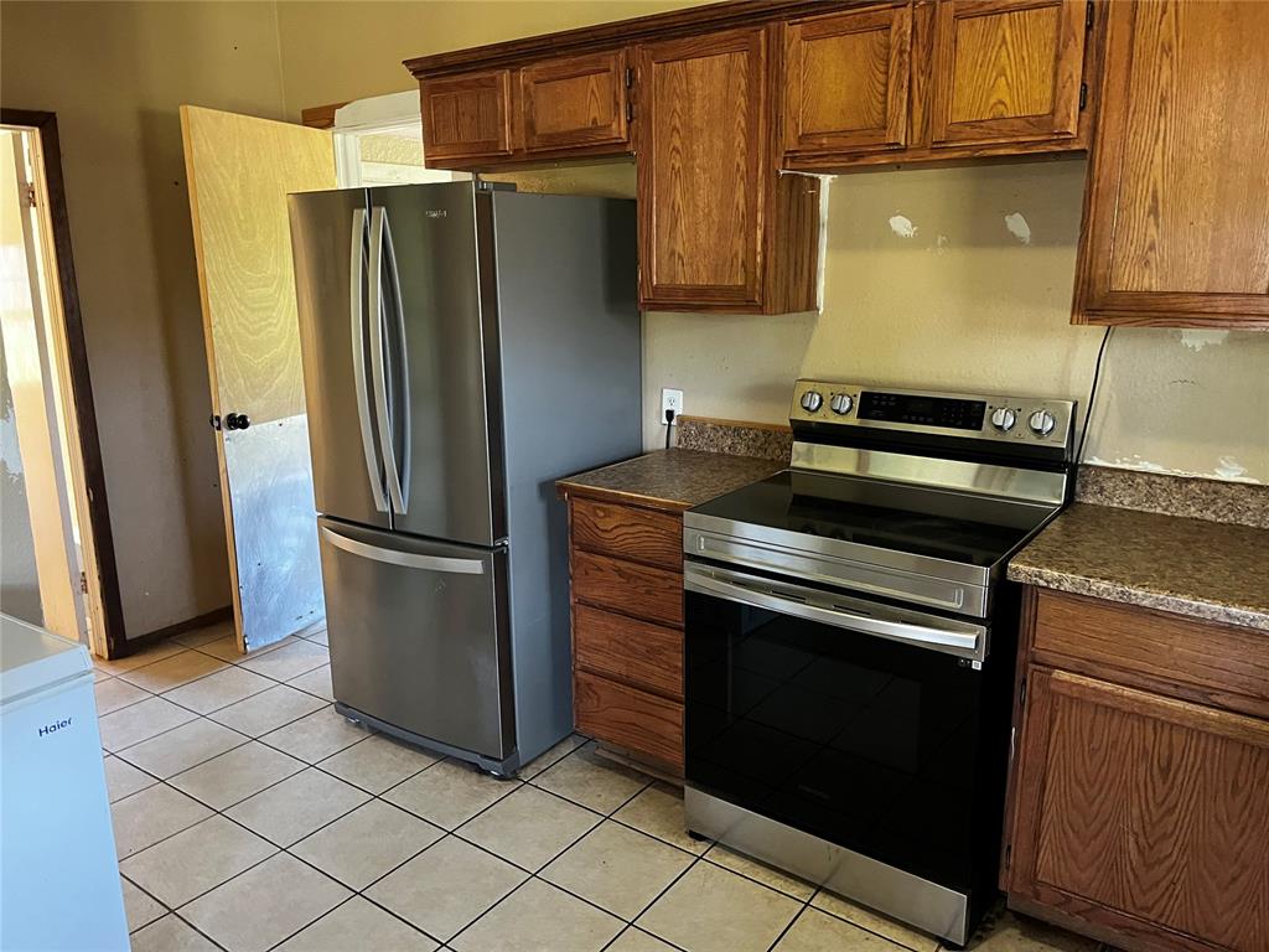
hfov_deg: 67.3
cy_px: 476
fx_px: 953
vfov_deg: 53.1
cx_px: 634
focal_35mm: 26
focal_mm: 5.1
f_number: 1.6
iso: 400
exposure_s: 1/40
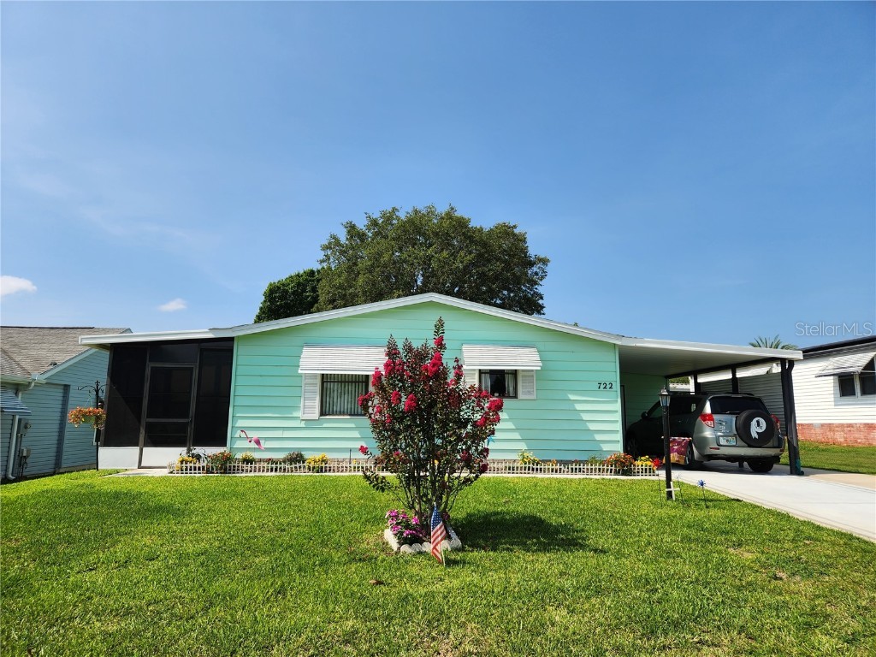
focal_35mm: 23
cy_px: 328
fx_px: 582
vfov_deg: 58.9
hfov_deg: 73.9
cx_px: 438
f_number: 1.8
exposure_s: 1/2005
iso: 20
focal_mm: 5.4
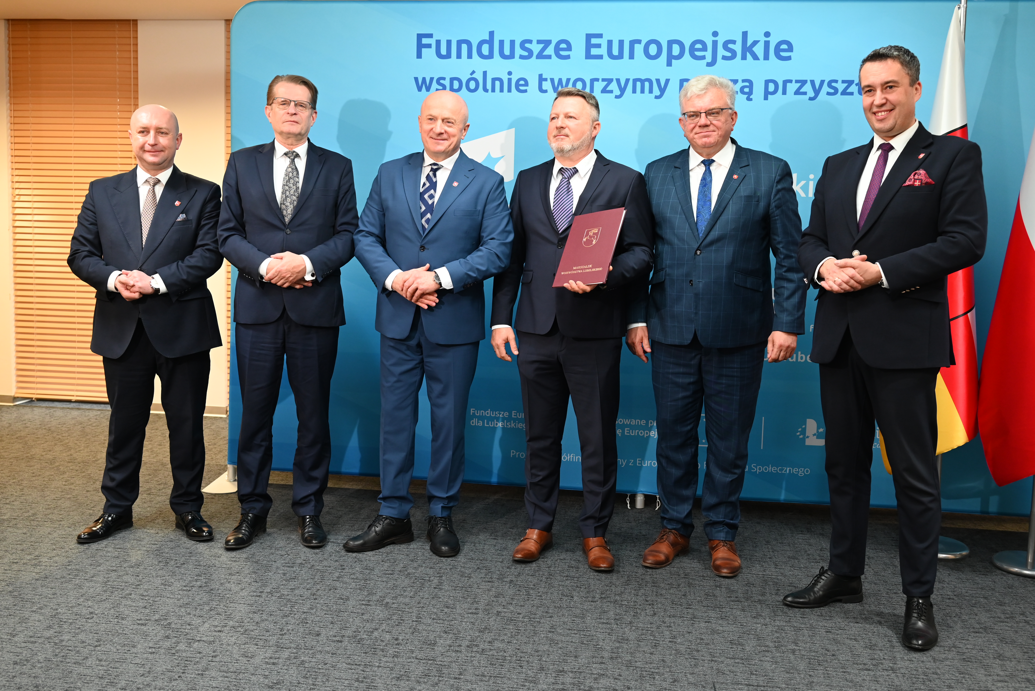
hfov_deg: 55.8
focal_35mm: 34
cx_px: 518
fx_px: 978
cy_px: 346
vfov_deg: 38.9
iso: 1100
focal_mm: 34
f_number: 4
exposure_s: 1/40
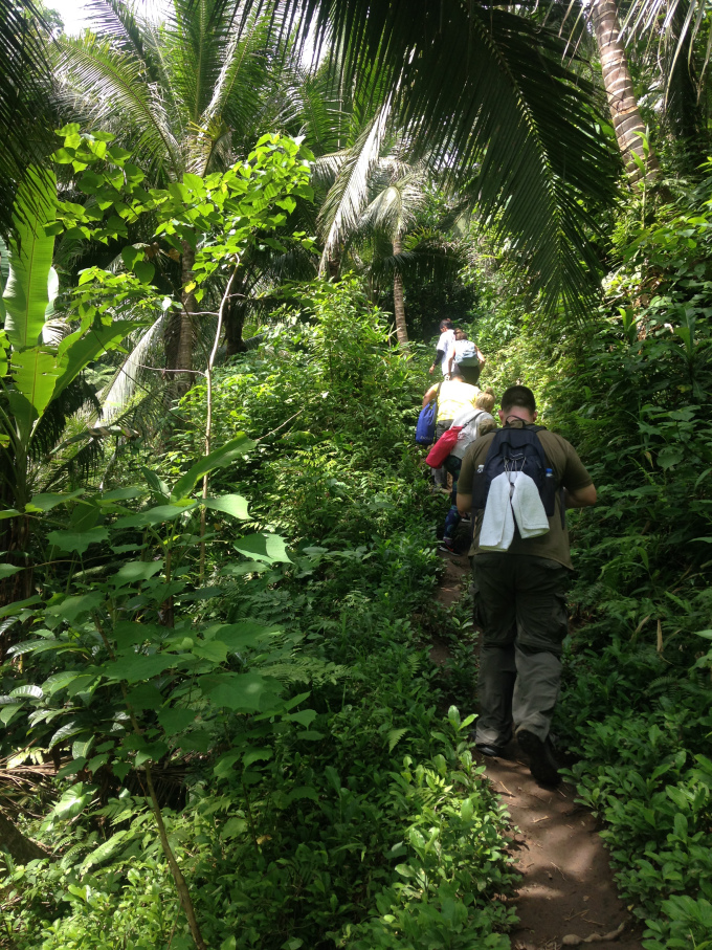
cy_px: 475
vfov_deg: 55.4
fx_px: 905
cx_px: 356
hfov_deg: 42.9
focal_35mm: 33
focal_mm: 4.12
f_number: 2.4
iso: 50
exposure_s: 1/287
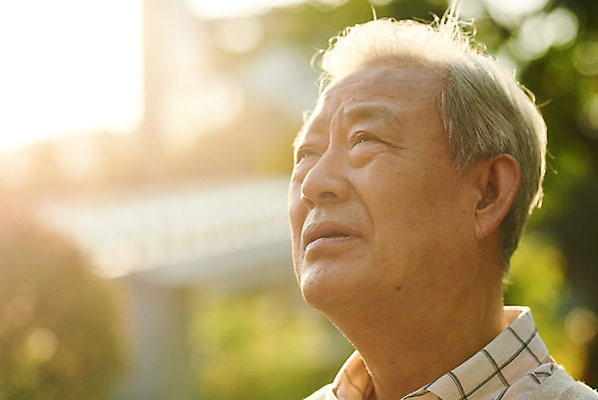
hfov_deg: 23.9
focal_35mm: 85
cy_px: 200
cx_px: 299
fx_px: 1413
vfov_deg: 16.1
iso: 400
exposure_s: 1/2500
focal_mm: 85
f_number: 2.5
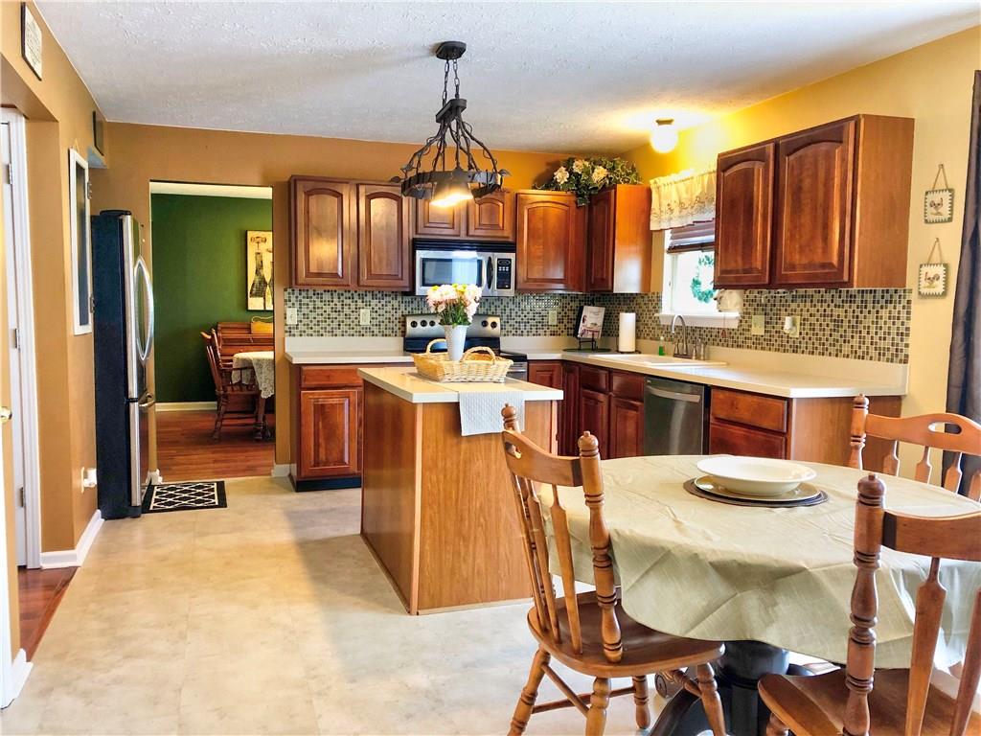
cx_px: 490
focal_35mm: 28
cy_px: 368
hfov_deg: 63.4
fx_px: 794
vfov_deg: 49.7
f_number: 1.8
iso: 50
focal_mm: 4
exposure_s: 1/15
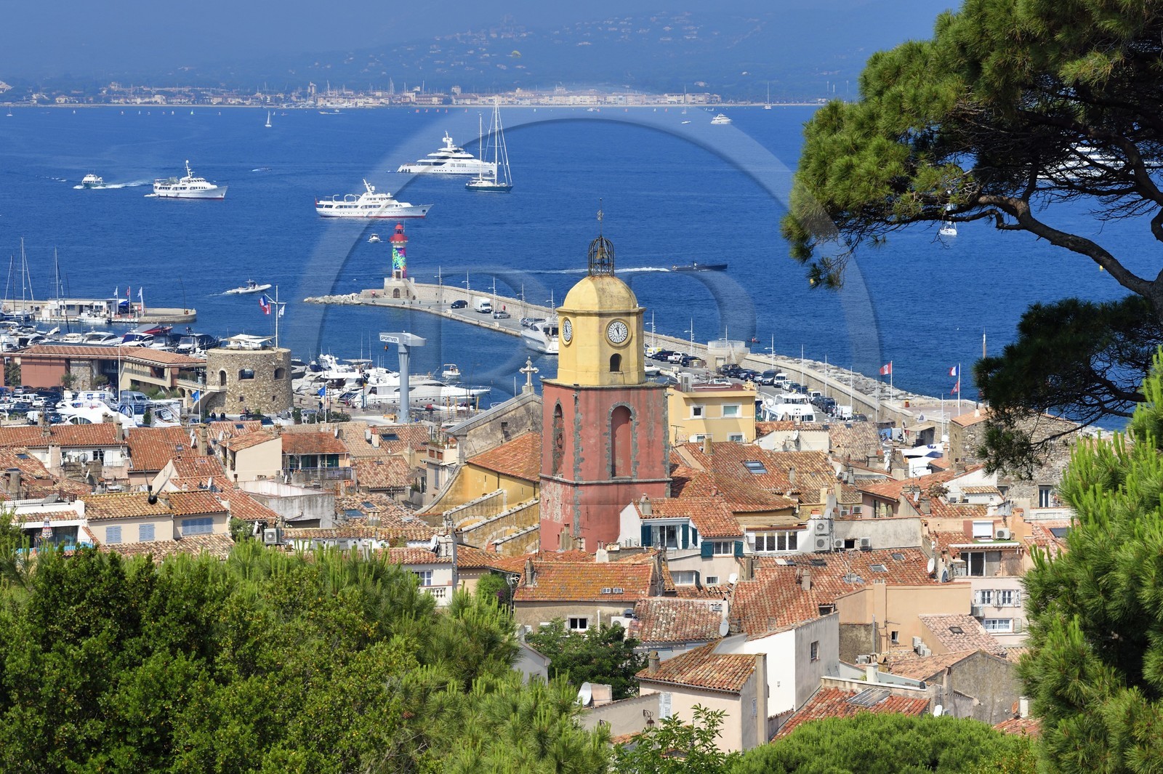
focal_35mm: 130
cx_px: 582
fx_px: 4197
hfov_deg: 15.8
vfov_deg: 10.5
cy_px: 387
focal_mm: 130
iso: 200
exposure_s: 1/400
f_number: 11
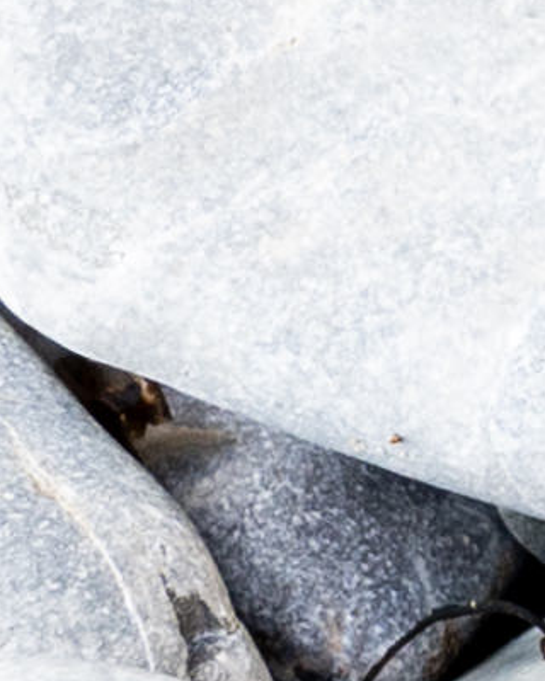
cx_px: 2848
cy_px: -1302
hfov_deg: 2.7
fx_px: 10807
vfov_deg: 3.5
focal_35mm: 536
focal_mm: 39
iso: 400
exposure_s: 1/60
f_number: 8
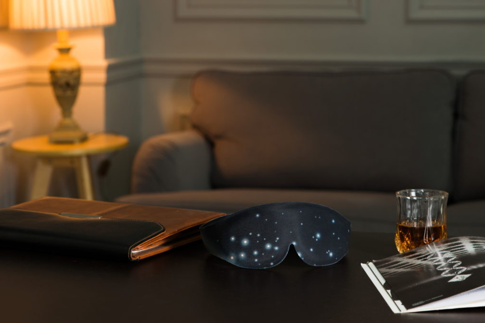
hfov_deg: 19.3
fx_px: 1428
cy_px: 162
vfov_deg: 12.9
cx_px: 243
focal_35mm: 106
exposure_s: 1/2
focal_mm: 105
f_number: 9
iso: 100
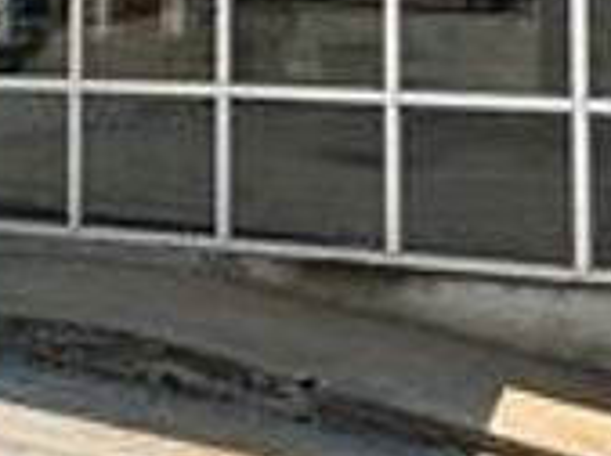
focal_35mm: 86
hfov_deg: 22.4
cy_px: -74
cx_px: 98
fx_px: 1515
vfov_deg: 16.5
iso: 25
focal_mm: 3
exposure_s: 1/1168
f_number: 1.8
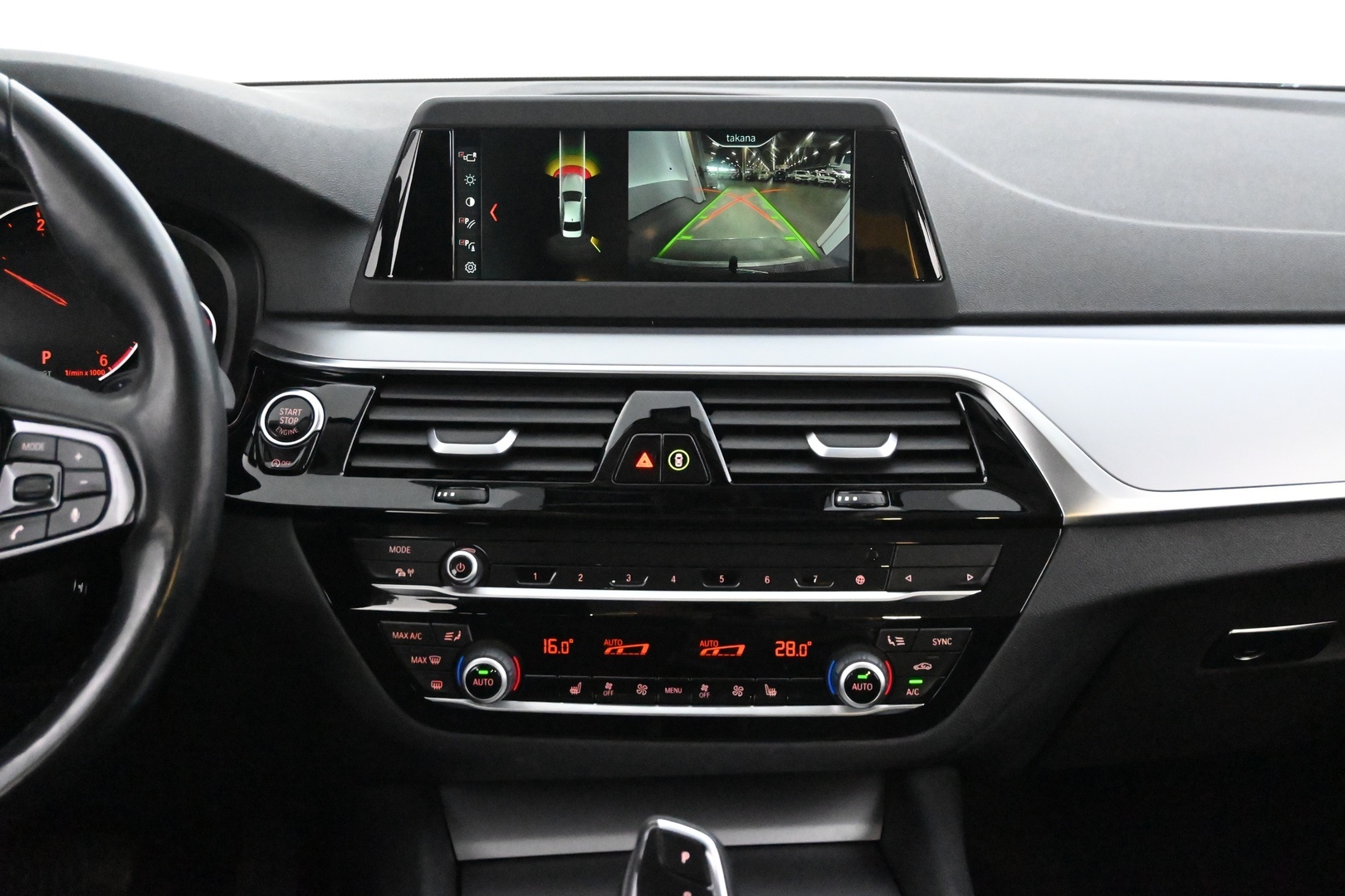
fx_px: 1905
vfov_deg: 26.5
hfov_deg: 38.9
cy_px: 448
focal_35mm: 51
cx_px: 672
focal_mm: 34
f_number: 5
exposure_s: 1/50
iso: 16000
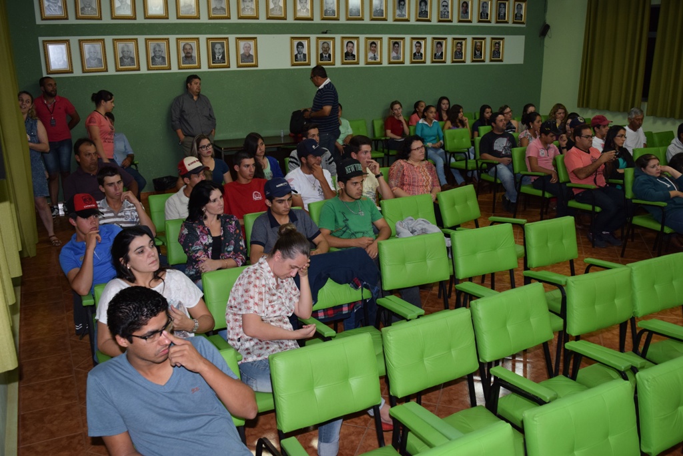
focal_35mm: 32
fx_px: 598
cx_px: 342
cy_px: 228
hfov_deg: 59.5
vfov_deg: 41.7
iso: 800
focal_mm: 21
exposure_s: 1/100
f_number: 5
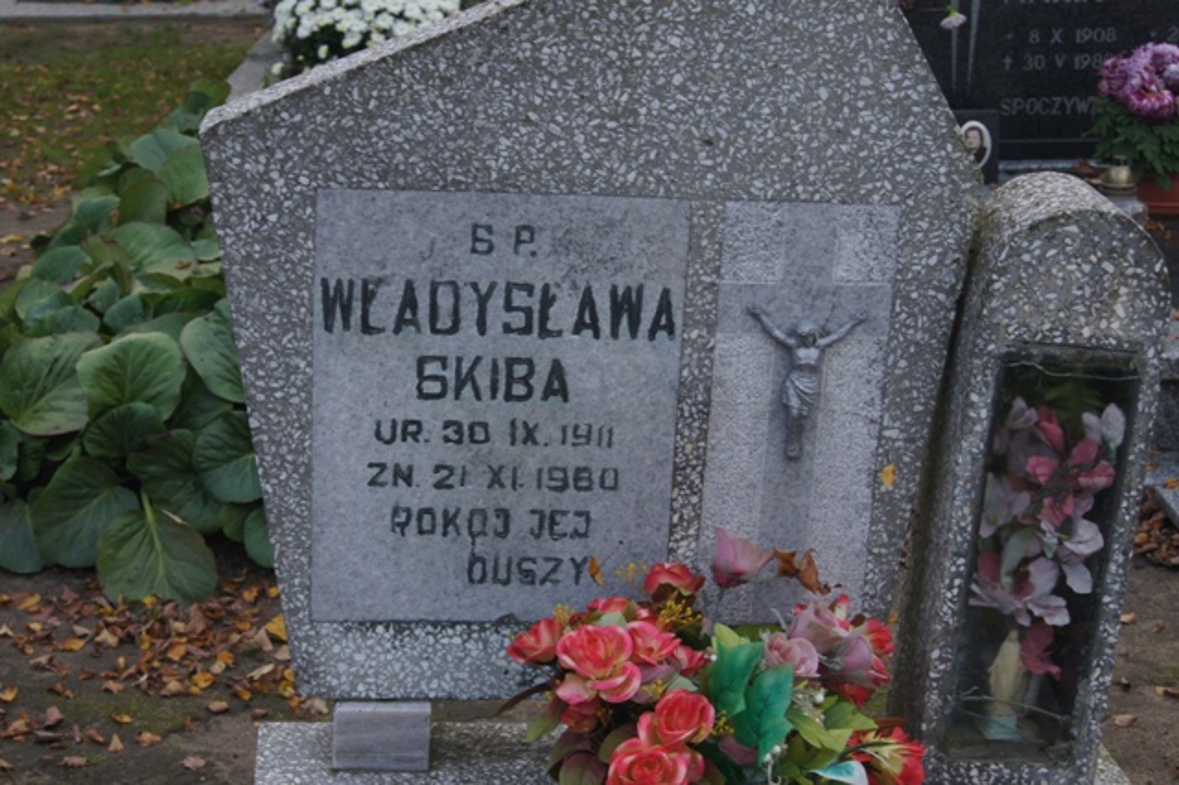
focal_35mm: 68
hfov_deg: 29.9
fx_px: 2209
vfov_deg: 20.1
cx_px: 590
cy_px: 392
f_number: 9
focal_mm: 45
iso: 200
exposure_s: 1/100
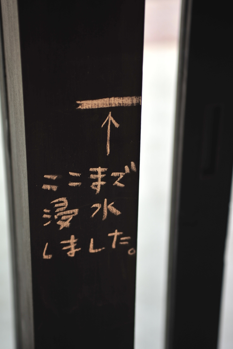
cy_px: 166
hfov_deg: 16.4
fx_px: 806
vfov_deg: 24.5
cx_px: 108
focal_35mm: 83
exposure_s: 1/160
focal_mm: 70
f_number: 2.8
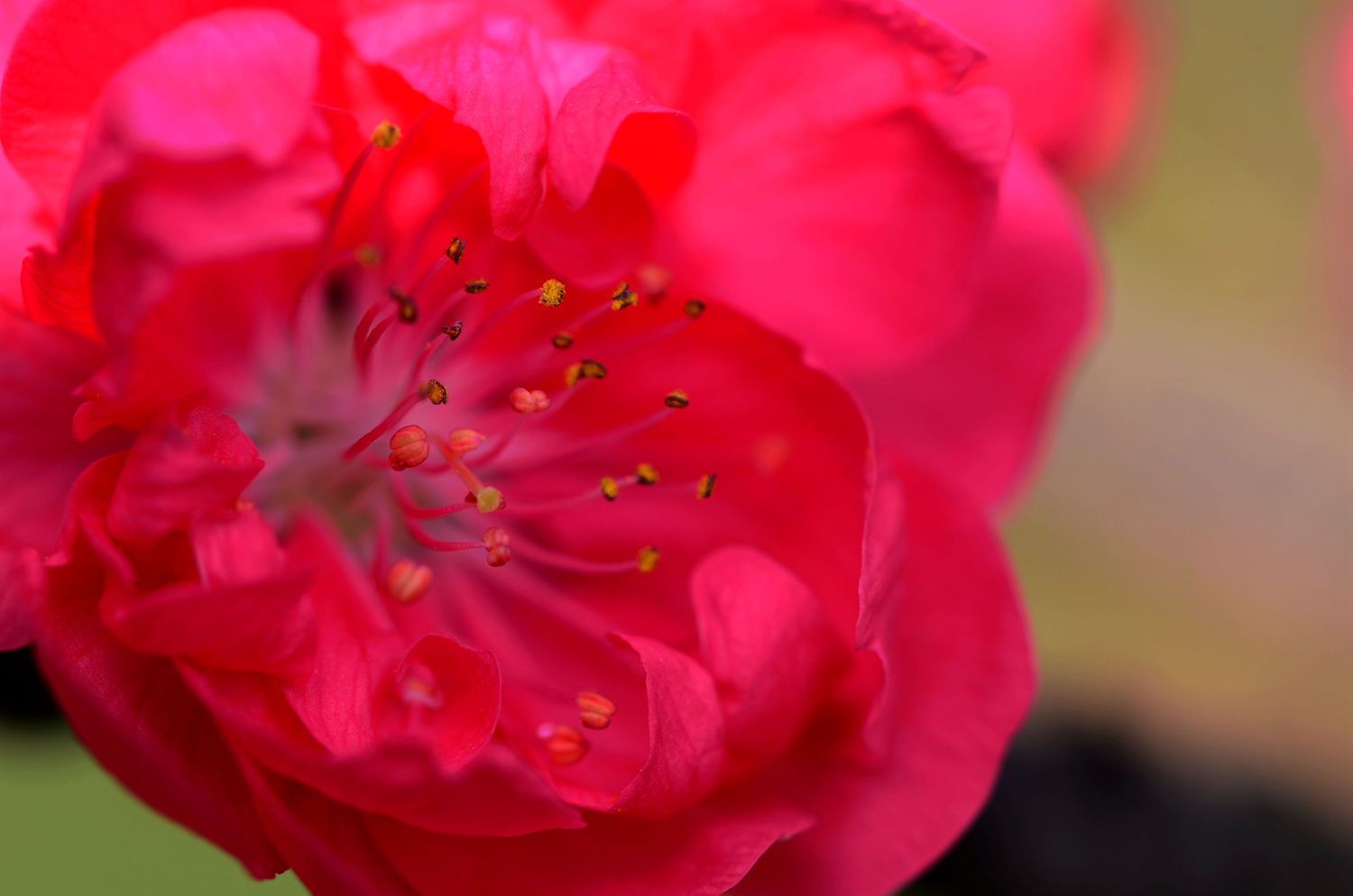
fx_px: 5908
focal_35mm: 158
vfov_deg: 8.7
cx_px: 676
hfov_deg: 13.1
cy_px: 448
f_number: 5.6
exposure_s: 1/180
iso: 100
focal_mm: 105
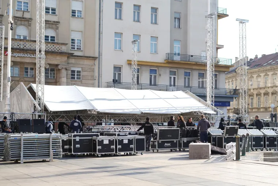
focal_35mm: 50
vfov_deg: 27.0
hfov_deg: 39.6
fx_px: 386
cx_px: 139
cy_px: 93
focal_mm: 50
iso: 64
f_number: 2.8
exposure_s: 1/400
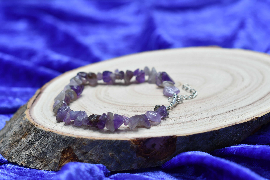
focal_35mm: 75
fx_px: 562
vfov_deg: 18.2
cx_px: 135
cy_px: 90
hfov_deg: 27.0
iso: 250
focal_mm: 50
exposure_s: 1/80
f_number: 4.5
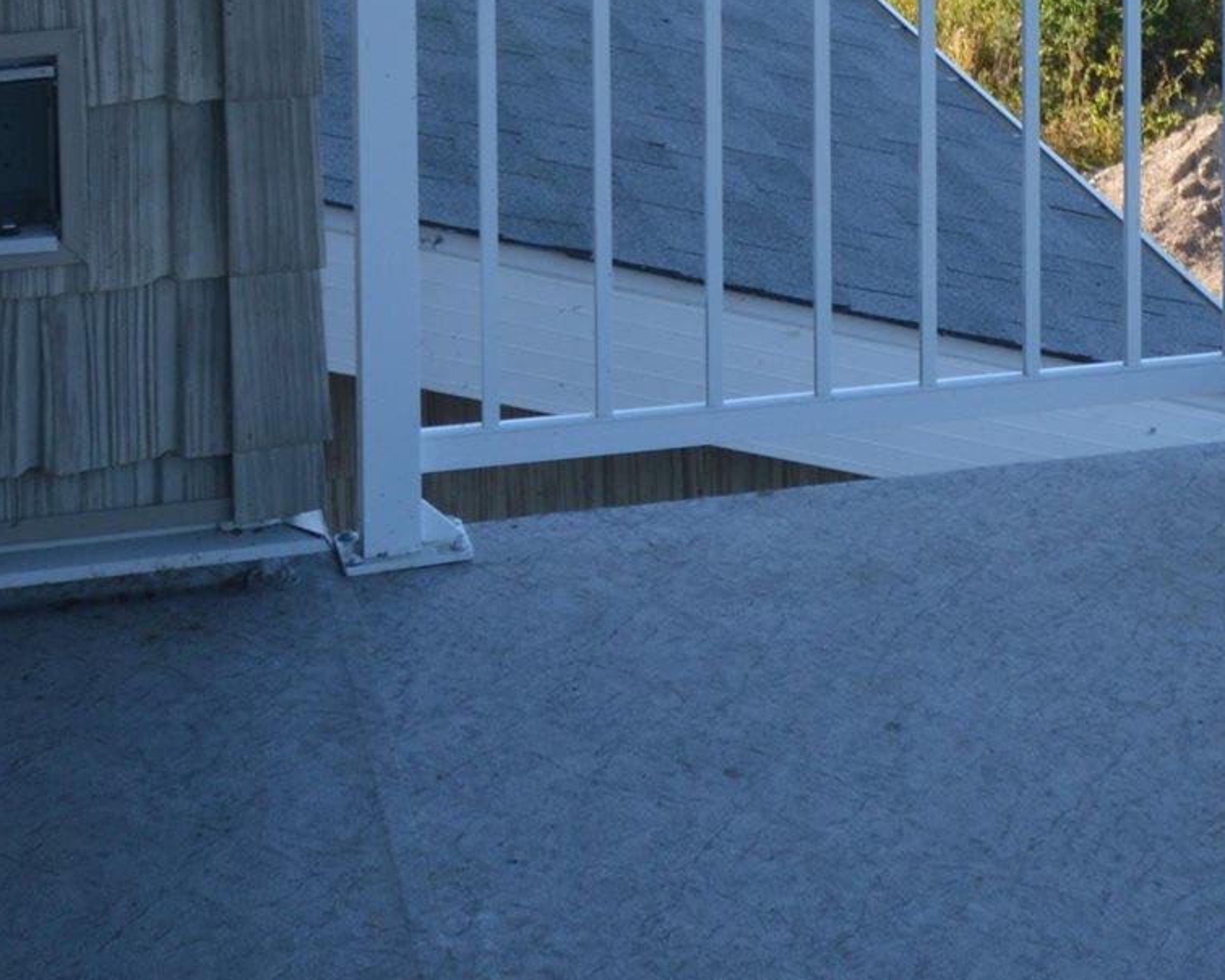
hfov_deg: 17.3
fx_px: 3734
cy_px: -558
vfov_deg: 13.9
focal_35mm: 103
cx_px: 1683
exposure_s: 1/160
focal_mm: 18
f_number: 6.3
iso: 100
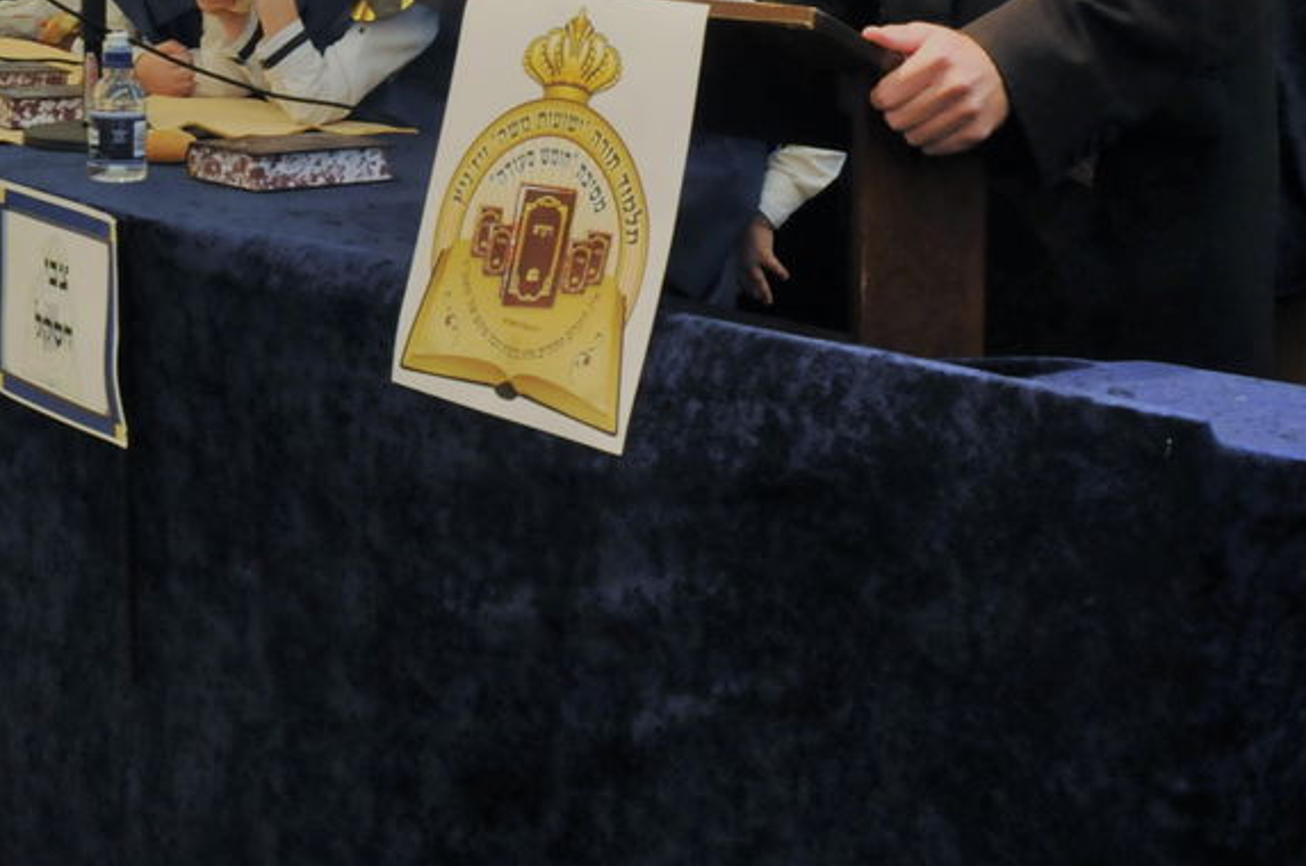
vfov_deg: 19.5
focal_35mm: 66
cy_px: -133
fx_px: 2390
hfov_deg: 30.5
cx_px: 588
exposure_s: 1/60
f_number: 8
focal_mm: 18
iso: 1000
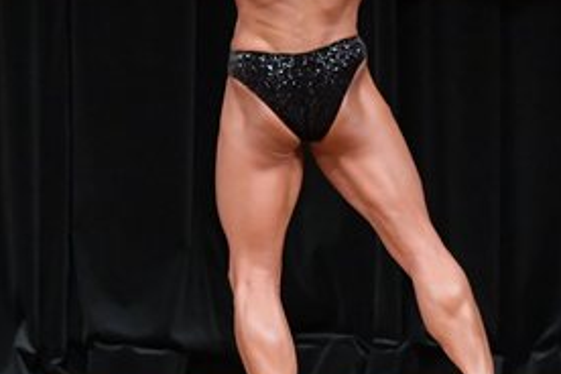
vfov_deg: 2.0
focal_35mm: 673
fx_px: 10487
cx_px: 312
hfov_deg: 3.1
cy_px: 108
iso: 5000
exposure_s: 1/400
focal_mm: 160
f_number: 5.6
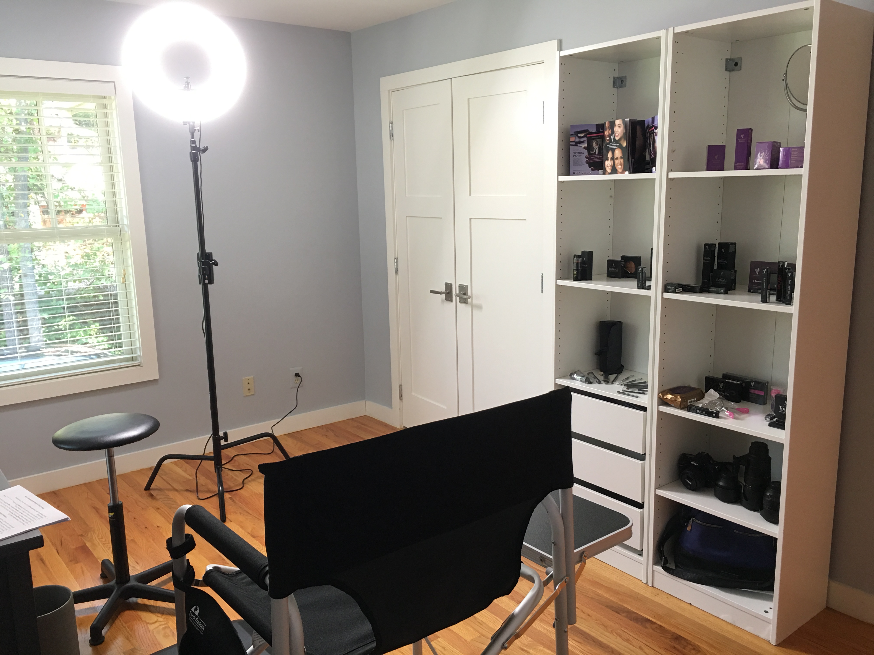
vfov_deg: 48.2
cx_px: 437
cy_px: 328
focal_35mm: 29
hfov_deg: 61.7
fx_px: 732
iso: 40
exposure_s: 1/15
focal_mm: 4.15
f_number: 2.2
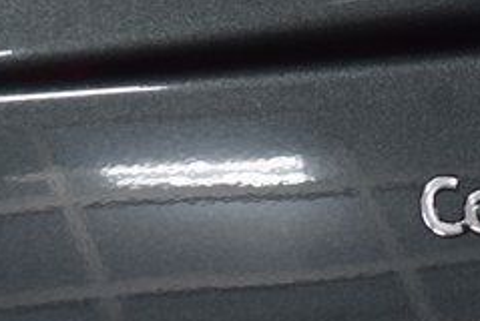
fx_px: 3751
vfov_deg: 4.9
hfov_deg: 7.3
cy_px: 282
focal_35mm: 281
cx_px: 601
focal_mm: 70
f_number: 7.1
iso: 1000
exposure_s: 1/30
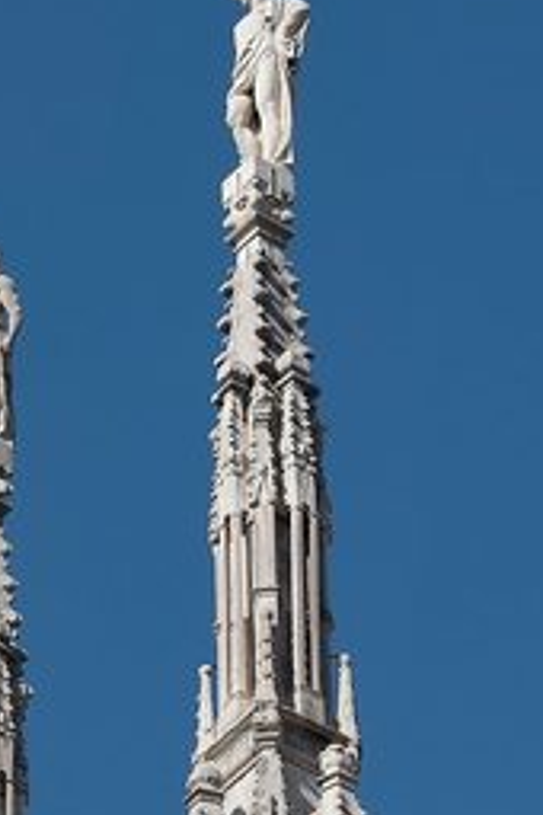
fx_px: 6380
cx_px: -73
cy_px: 550
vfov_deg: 7.3
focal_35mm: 282
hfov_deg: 4.9
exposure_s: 1/320
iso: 200
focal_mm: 120
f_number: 11
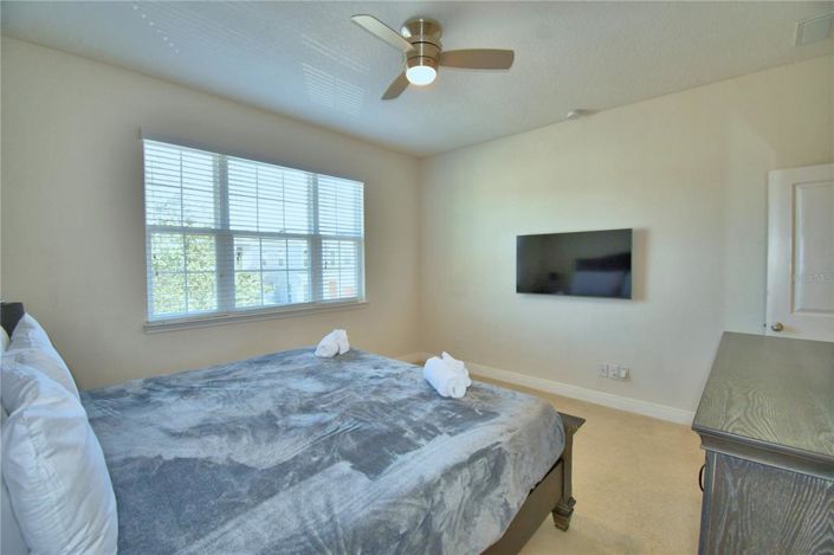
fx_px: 347
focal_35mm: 15
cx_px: 417
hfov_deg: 100.4
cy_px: 278
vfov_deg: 77.2
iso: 200
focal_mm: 10
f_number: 4.5
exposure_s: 1/60
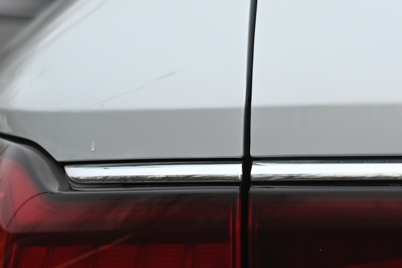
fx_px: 4244
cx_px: 231
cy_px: 312
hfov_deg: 5.4
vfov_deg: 3.6
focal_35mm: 380
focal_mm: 85
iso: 400
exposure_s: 1/250
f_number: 2.8
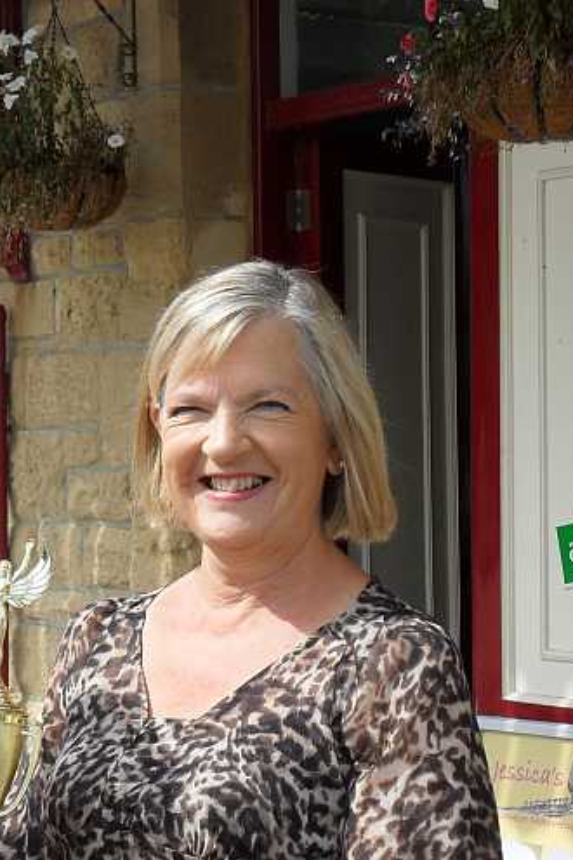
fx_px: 2531
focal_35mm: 106
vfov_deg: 19.3
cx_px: -42
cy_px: 493
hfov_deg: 12.7
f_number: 5.6
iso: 100
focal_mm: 11.2
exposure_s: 1/350
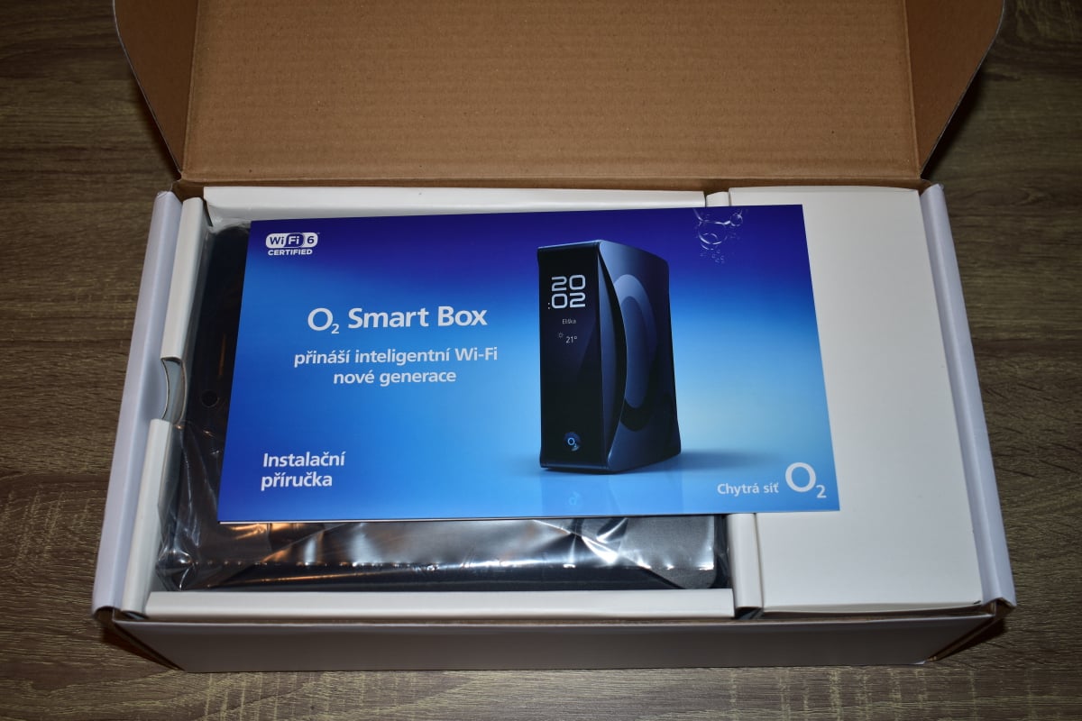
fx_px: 1172
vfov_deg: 34.2
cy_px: 360
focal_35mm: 39
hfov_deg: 49.6
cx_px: 541
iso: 100
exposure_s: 1/60
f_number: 4
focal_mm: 26
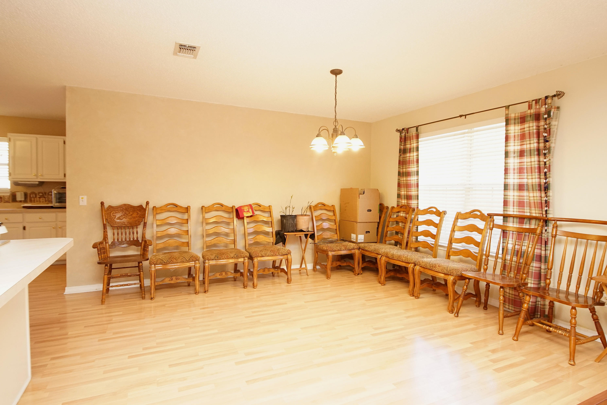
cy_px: 202
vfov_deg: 67.4
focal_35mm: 18
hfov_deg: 90.0
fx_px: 304
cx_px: 304
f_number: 4.5
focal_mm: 12
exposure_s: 1/60
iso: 1600
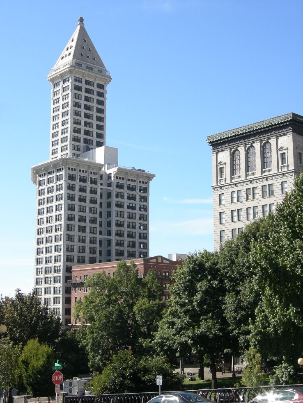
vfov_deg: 33.8
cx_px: 152
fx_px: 665
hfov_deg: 25.7
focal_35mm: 57
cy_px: 202
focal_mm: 11.9
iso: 64
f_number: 5.9
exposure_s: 1/184
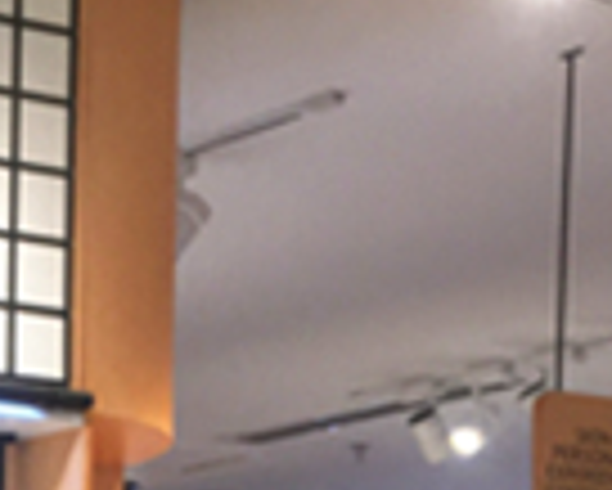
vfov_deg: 8.7
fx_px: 3027
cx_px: -351
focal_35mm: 167
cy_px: 982
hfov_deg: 11.0
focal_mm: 4.15
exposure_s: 1/100
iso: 32
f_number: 2.2
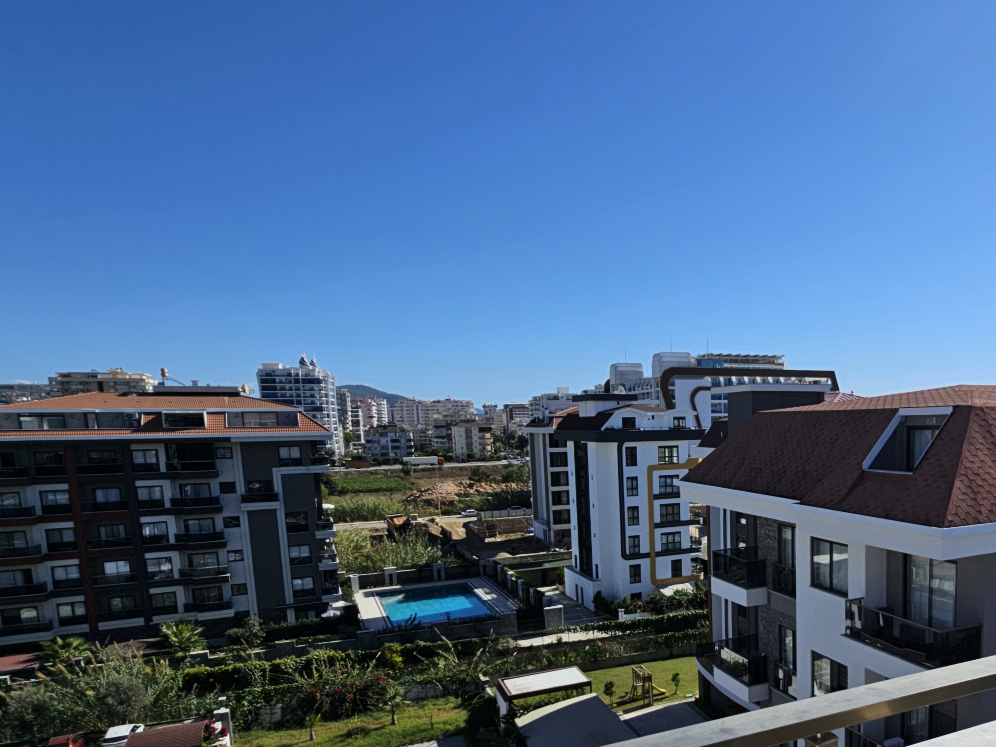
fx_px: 691
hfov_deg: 66.8
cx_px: 755
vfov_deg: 55.2
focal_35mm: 24
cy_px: 519
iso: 50
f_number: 2.2
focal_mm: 2.2
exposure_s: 1/4302
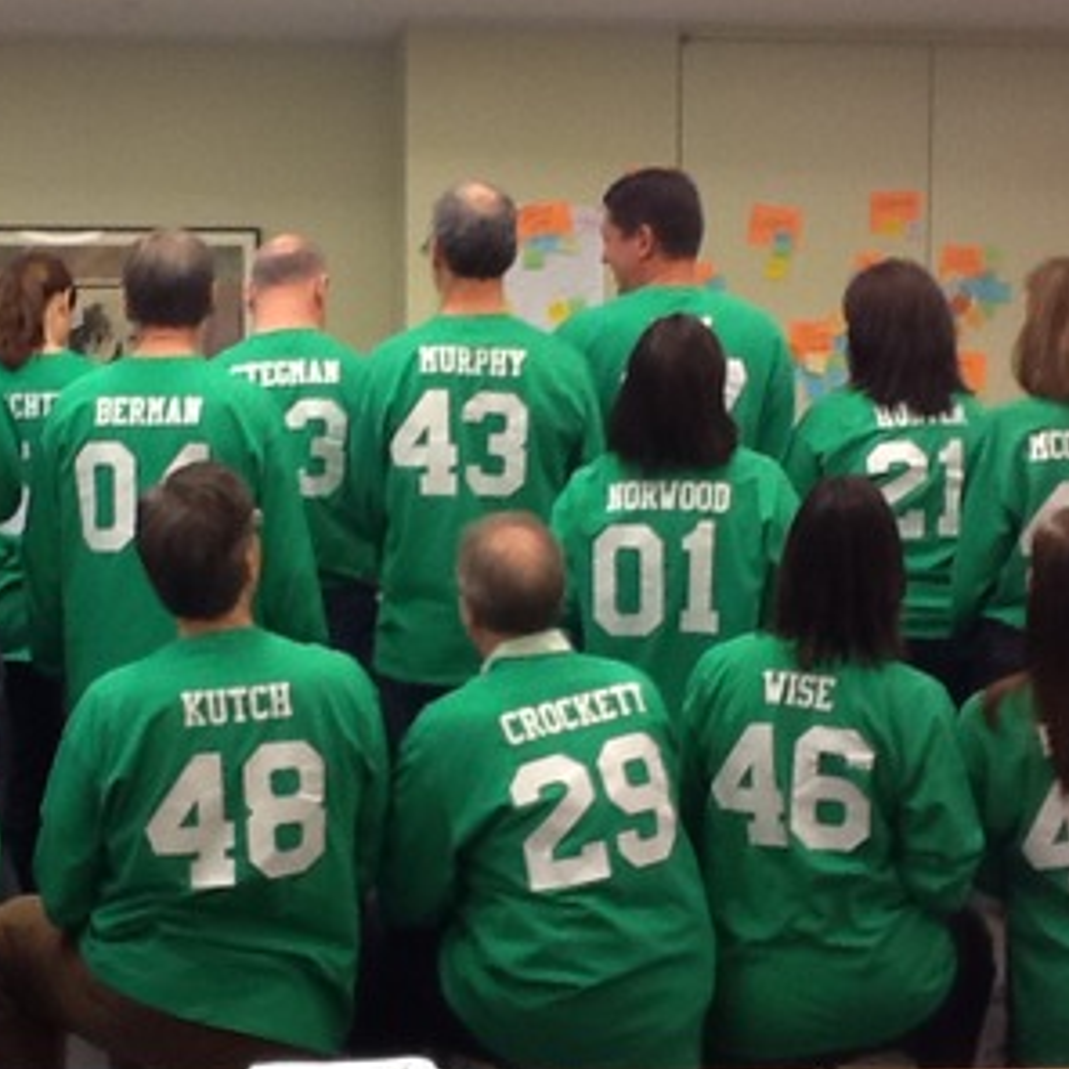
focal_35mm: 43
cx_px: 354
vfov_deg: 39.2
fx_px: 1502
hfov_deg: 38.7
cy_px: 542
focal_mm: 2.03
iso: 125
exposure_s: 1/30
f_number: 2.4
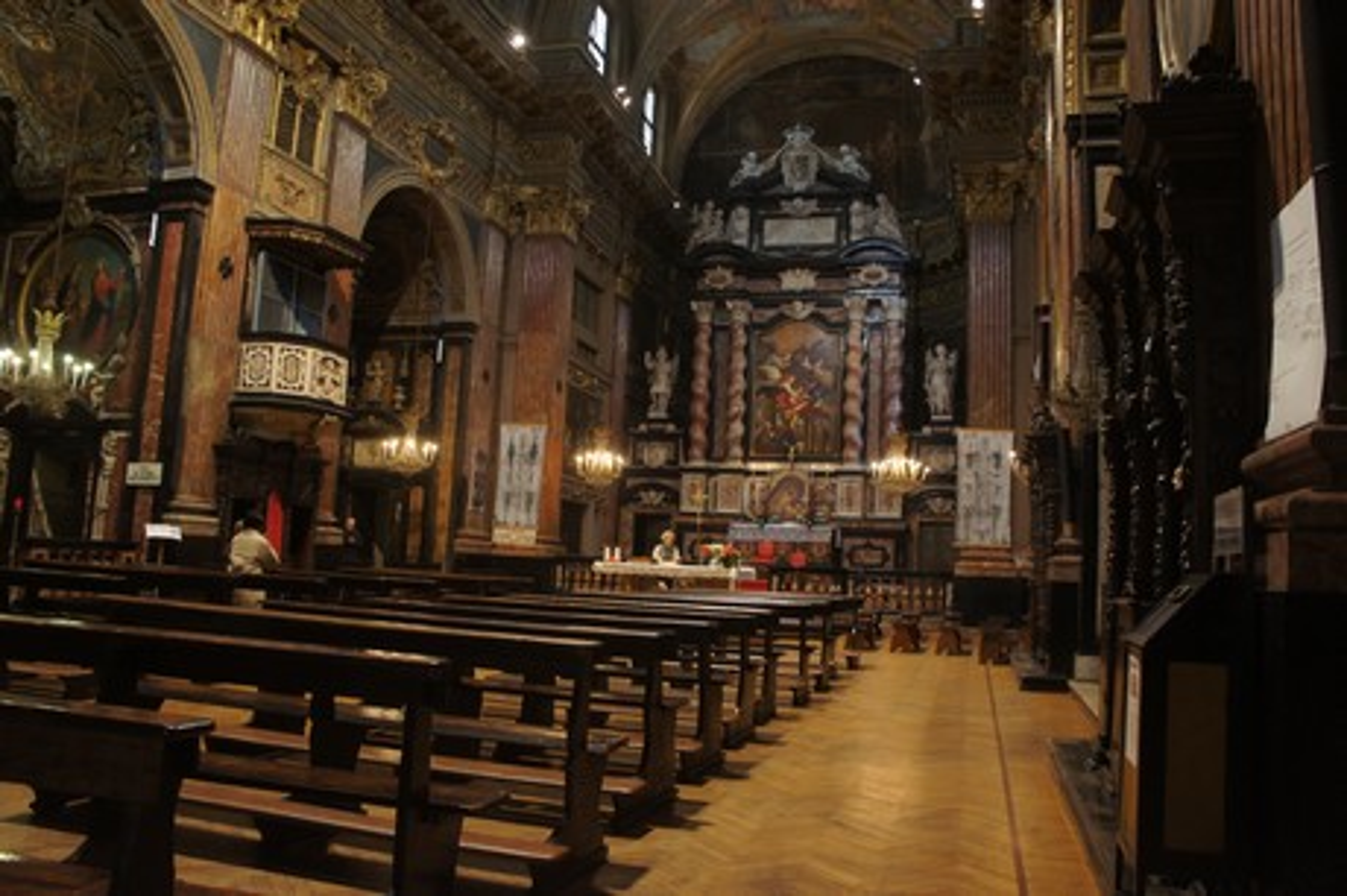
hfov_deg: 67.4
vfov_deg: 47.9
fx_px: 1009
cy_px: 448
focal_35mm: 27
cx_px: 674
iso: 1600
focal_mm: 18
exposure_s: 1/30
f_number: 3.5
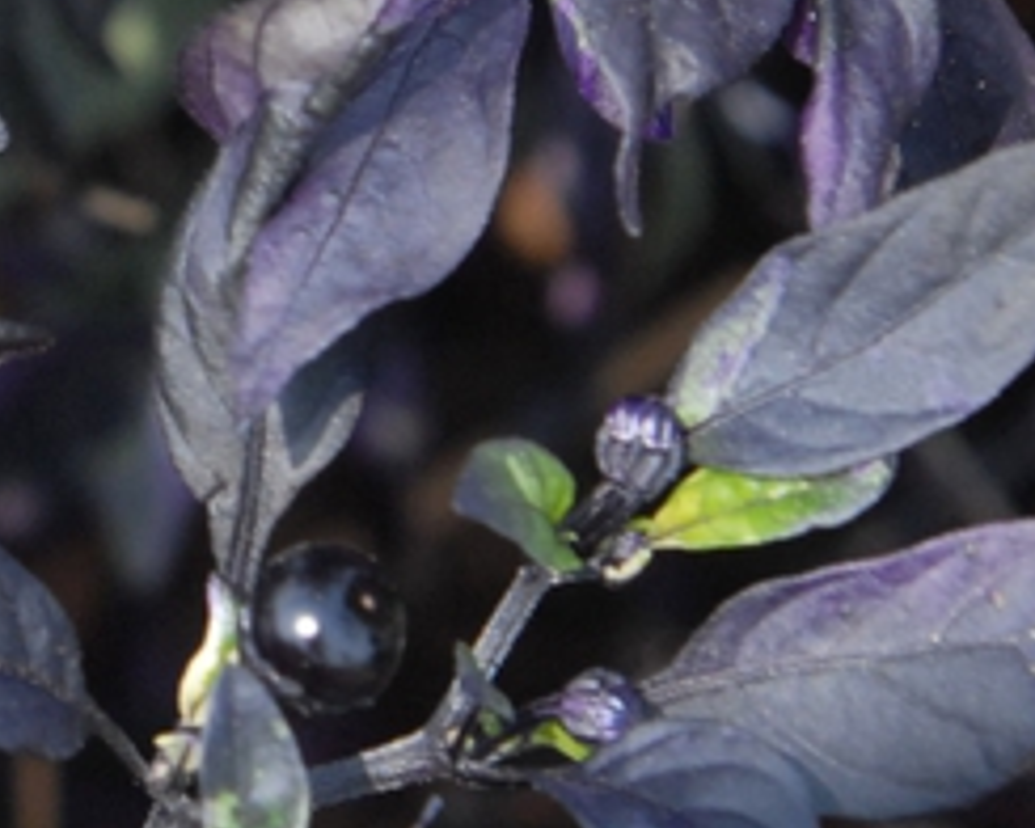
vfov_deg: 3.8
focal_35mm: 412
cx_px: -397
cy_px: -99
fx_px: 12620
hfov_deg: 4.7
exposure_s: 1/250
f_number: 8
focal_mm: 70
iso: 400
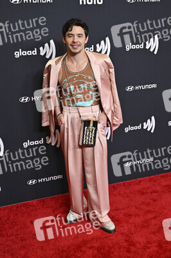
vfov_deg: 46.4
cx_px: 86
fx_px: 300
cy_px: 129
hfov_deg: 31.8
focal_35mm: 42
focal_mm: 42
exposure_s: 1/250
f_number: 5.6
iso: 4000
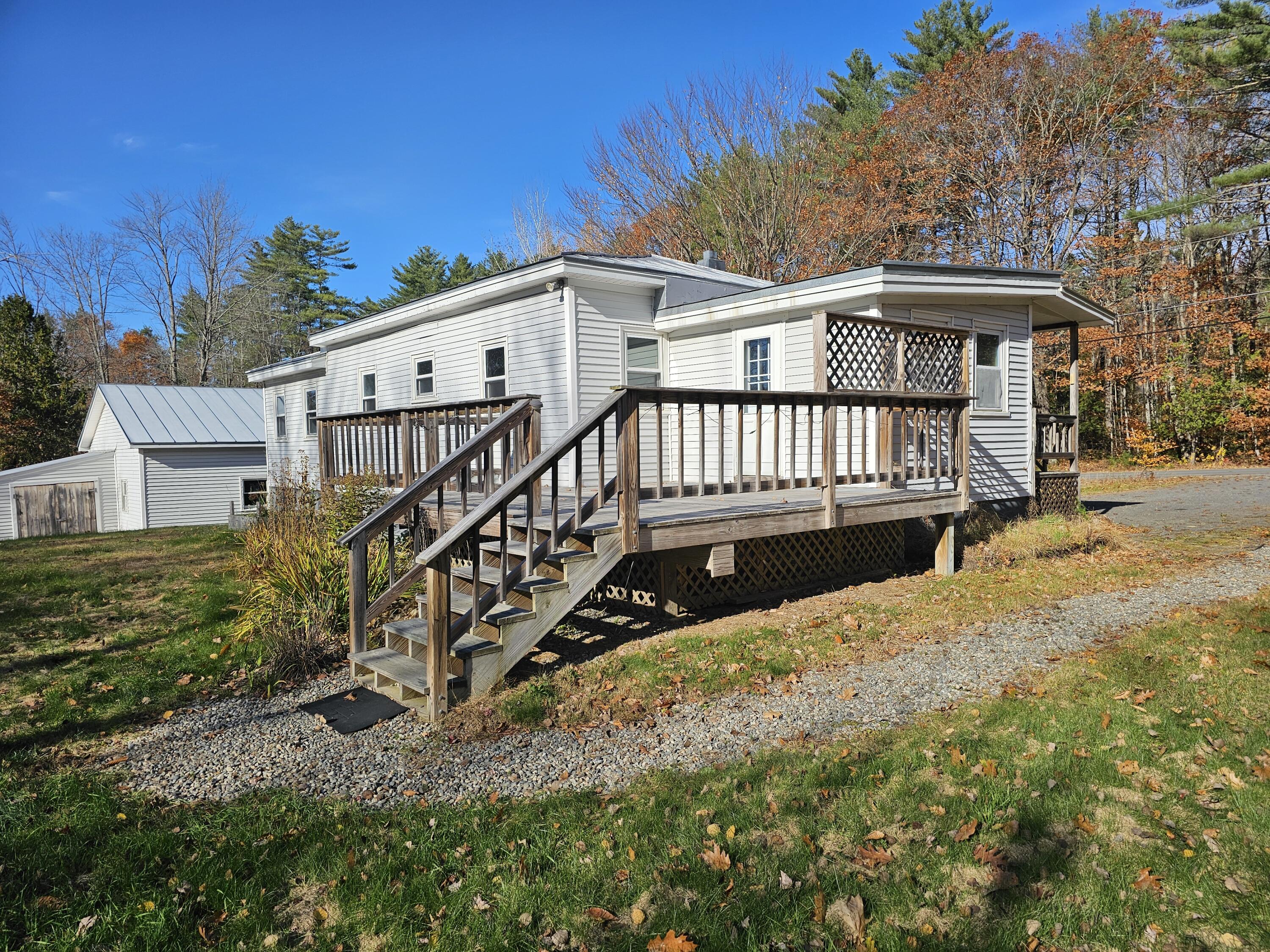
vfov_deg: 58.9
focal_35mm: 23
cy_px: 476
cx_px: 635
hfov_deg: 73.9
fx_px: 844
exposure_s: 1/1304
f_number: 1.7
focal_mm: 6.3
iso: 16
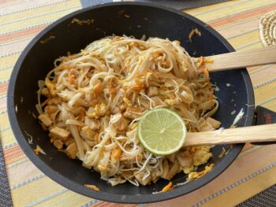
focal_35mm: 26
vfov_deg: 53.1
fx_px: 207
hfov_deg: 67.3
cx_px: 138
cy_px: 104
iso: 32
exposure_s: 1/122
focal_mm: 4.25
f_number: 1.8
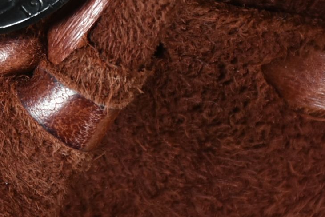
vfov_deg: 1.6
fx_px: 7767
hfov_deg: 2.4
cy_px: -62
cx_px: -53
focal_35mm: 860
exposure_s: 1/125
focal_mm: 140
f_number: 11
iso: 320
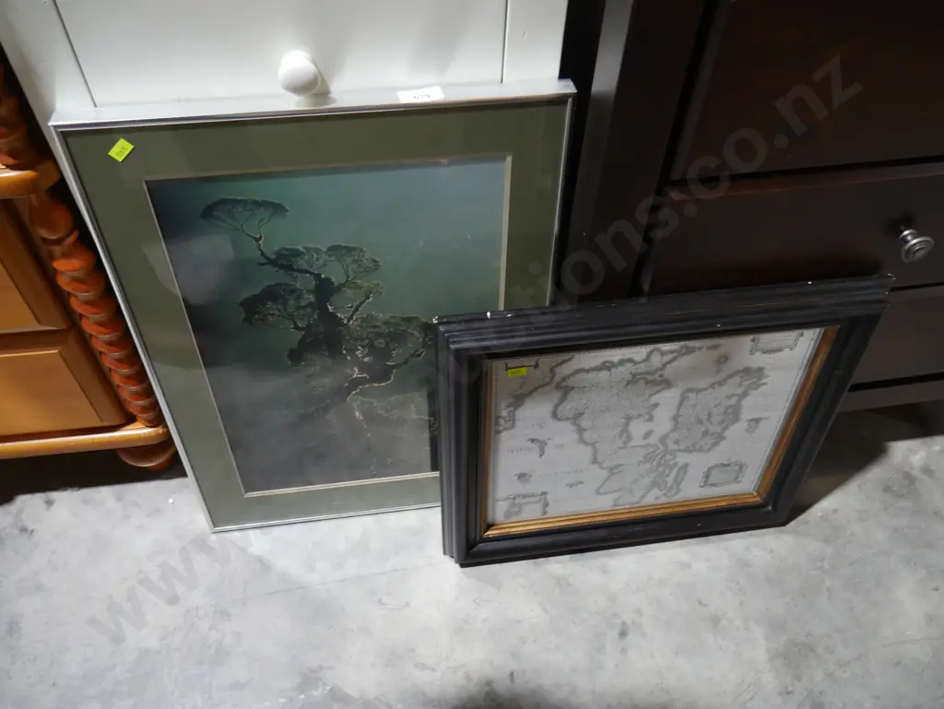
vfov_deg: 49.8
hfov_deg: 63.4
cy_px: 354
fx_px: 764
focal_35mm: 28
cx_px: 472
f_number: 3.5
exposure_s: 1/60
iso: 500
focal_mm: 14
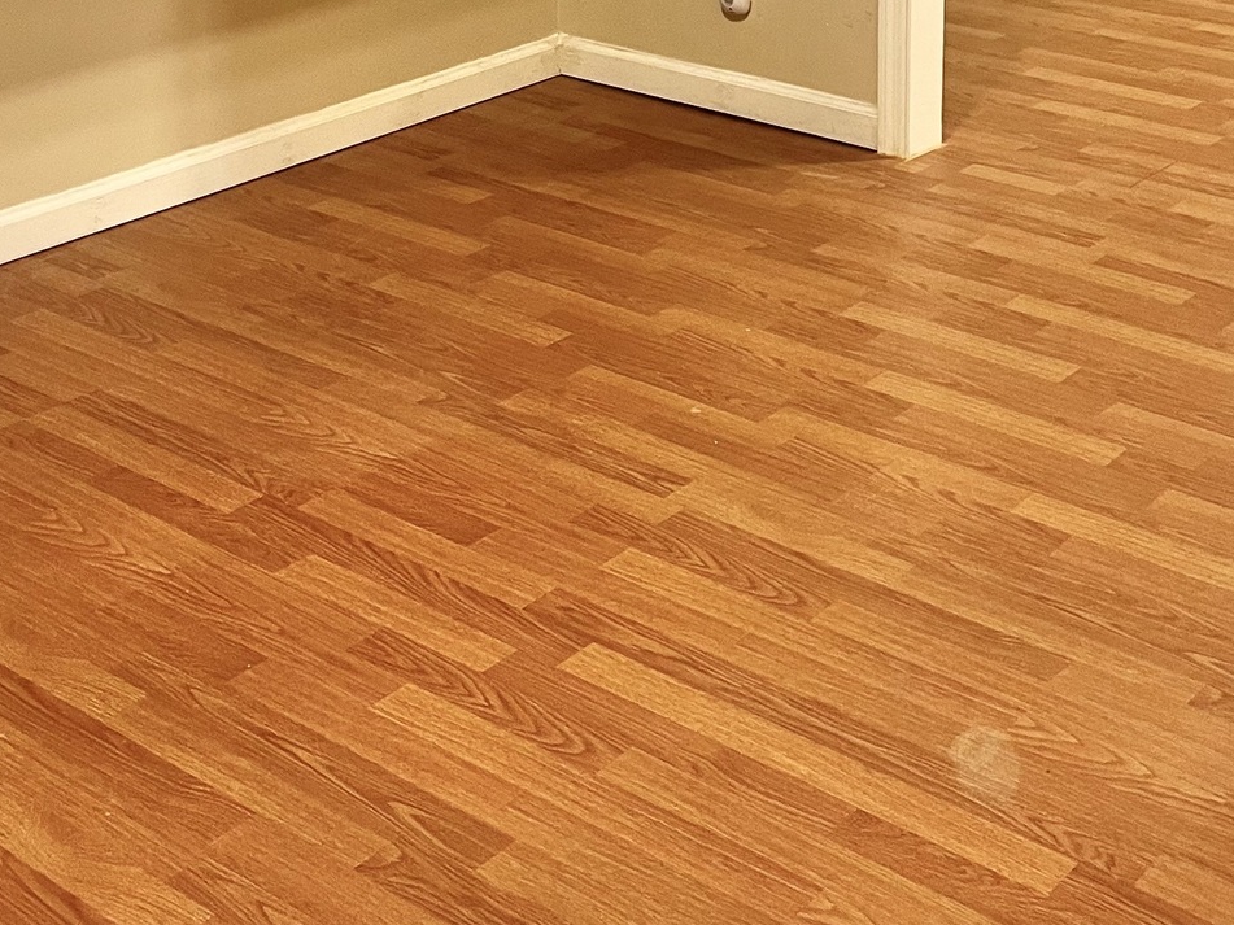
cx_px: 693
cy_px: -300
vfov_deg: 21.0
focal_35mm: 63
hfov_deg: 30.7
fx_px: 2246
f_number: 1.5
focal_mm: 5.7
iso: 160
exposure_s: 1/60
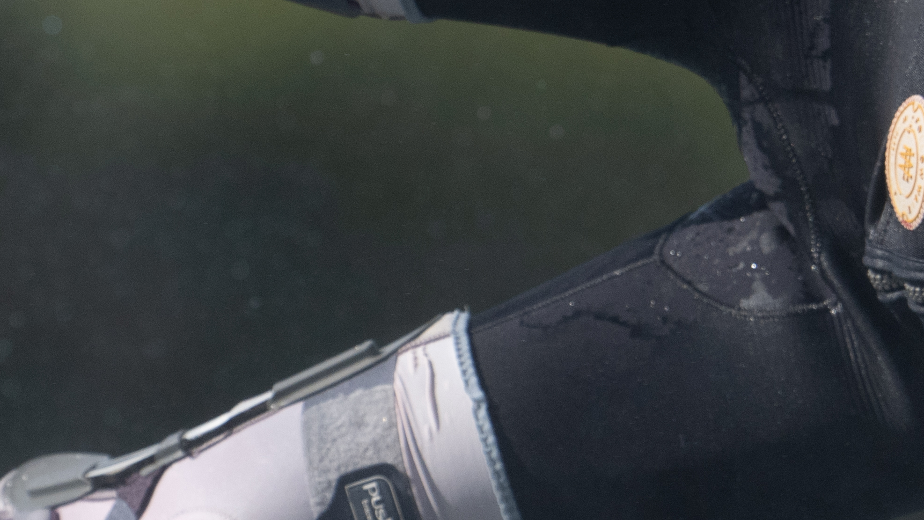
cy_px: 478
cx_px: 86
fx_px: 42931
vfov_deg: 0.7
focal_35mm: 1752
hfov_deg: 1.2
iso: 320
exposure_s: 1/3200
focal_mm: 400
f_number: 5
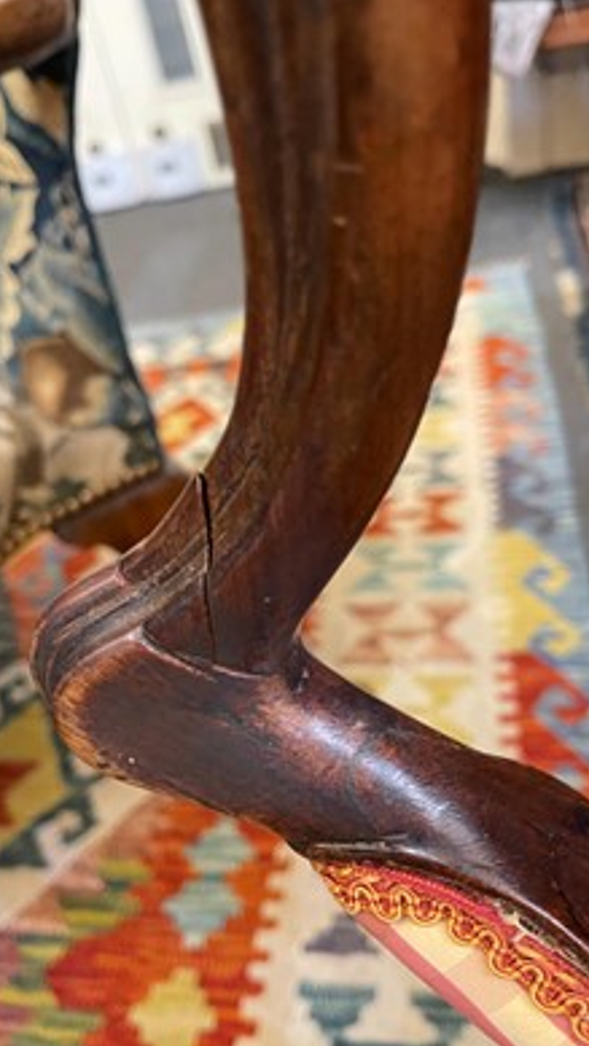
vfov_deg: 67.9
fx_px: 777
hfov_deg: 41.5
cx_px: 285
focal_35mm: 28
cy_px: 532
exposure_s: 1/50
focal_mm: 5.1
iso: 320
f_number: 1.6
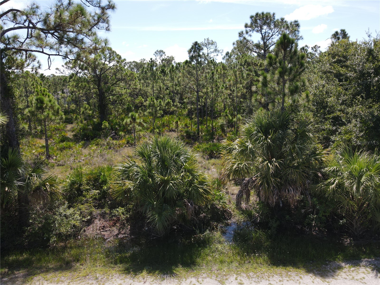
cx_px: 190
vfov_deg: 56.8
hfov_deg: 71.6
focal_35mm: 24
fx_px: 263
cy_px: 142
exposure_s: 1/350
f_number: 2.8
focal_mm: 4.5
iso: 110
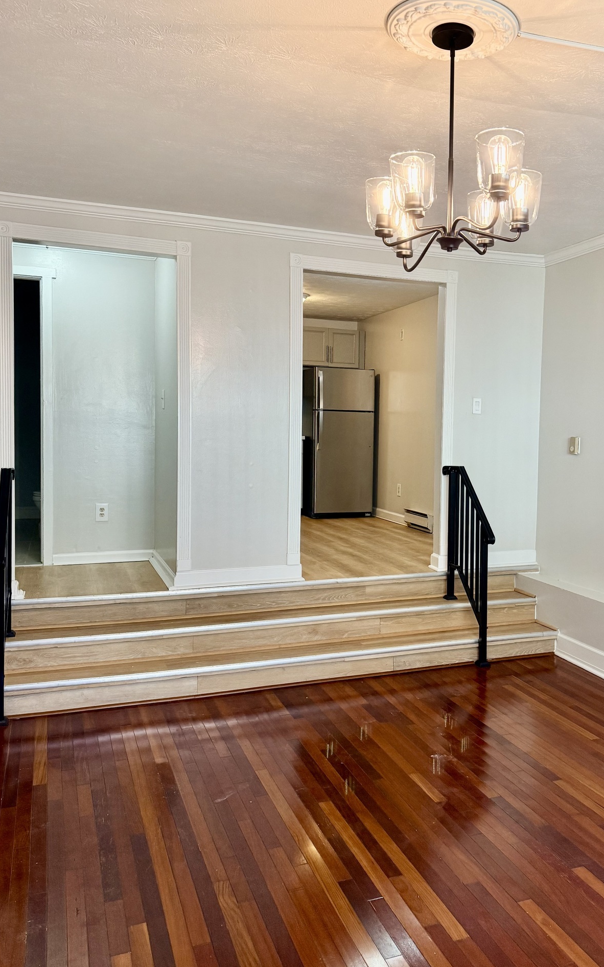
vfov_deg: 61.2
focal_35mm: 31
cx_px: 426
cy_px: 477
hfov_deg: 39.9
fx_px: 816
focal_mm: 6.76
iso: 250
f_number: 1.78
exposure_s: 1/120
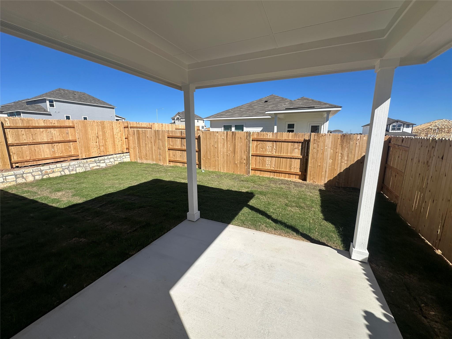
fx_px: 183
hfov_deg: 102.1
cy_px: 170
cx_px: 226
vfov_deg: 85.7
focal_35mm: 14
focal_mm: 2.22
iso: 50
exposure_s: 1/2747
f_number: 2.2
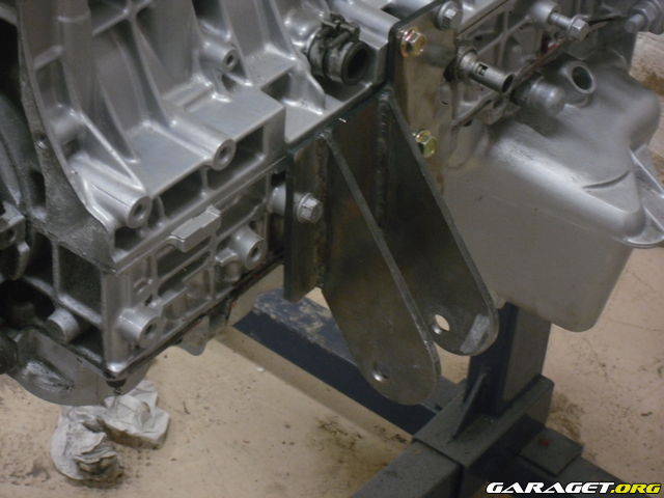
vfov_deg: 14.1
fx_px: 2014
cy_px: 249
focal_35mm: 105
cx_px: 332
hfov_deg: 18.7
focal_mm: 18.9
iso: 400
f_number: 5.6
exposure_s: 1/8
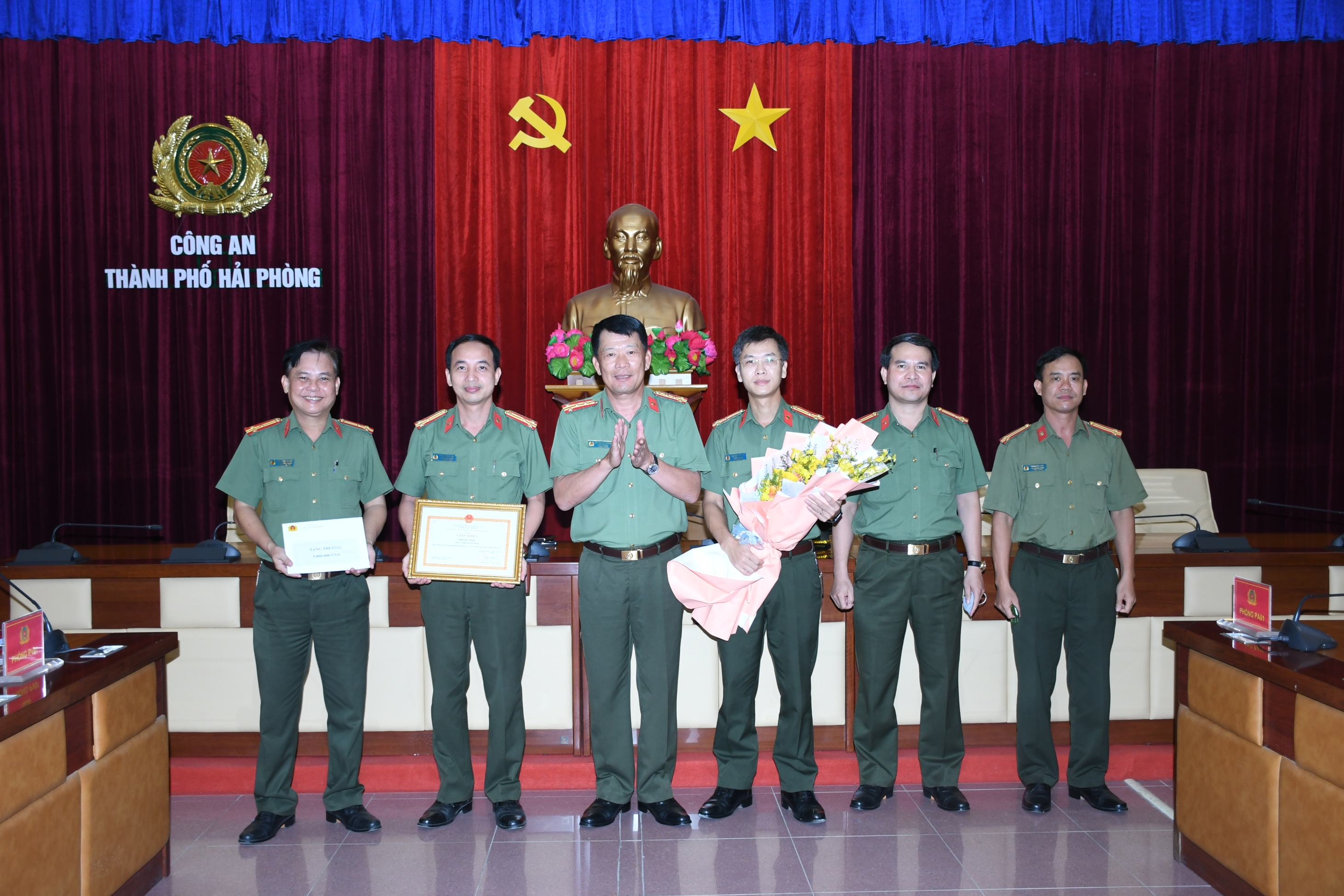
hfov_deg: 55.1
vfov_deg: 38.4
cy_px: 448
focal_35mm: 34
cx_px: 672
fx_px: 1288
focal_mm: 23
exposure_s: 1/200
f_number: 3.8
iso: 640
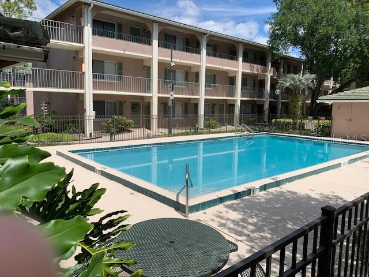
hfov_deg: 67.3
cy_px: 138
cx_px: 184
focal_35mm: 26
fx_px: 277
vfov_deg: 53.1
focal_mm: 4.25
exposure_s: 1/3401
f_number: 1.8
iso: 25
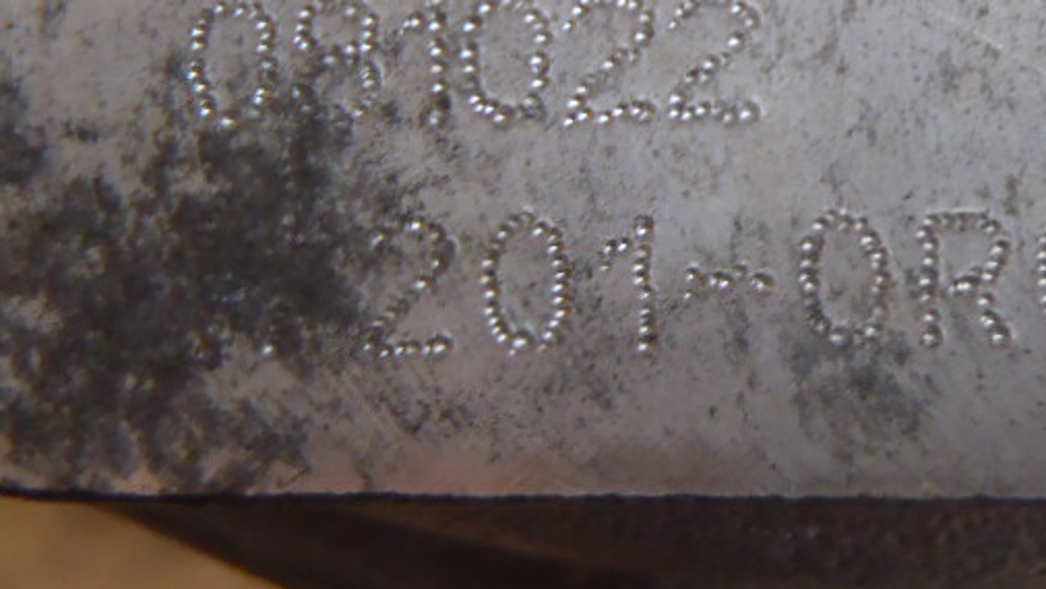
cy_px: -17
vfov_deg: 11.7
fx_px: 2830
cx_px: 984
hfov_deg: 20.4
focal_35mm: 102
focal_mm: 6.64
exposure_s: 1/20
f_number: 4.7
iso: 200
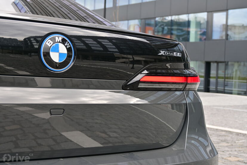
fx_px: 443
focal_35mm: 64
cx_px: 124
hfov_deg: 31.2
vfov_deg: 21.1
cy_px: 82
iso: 100
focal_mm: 43
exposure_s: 1/100
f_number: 6
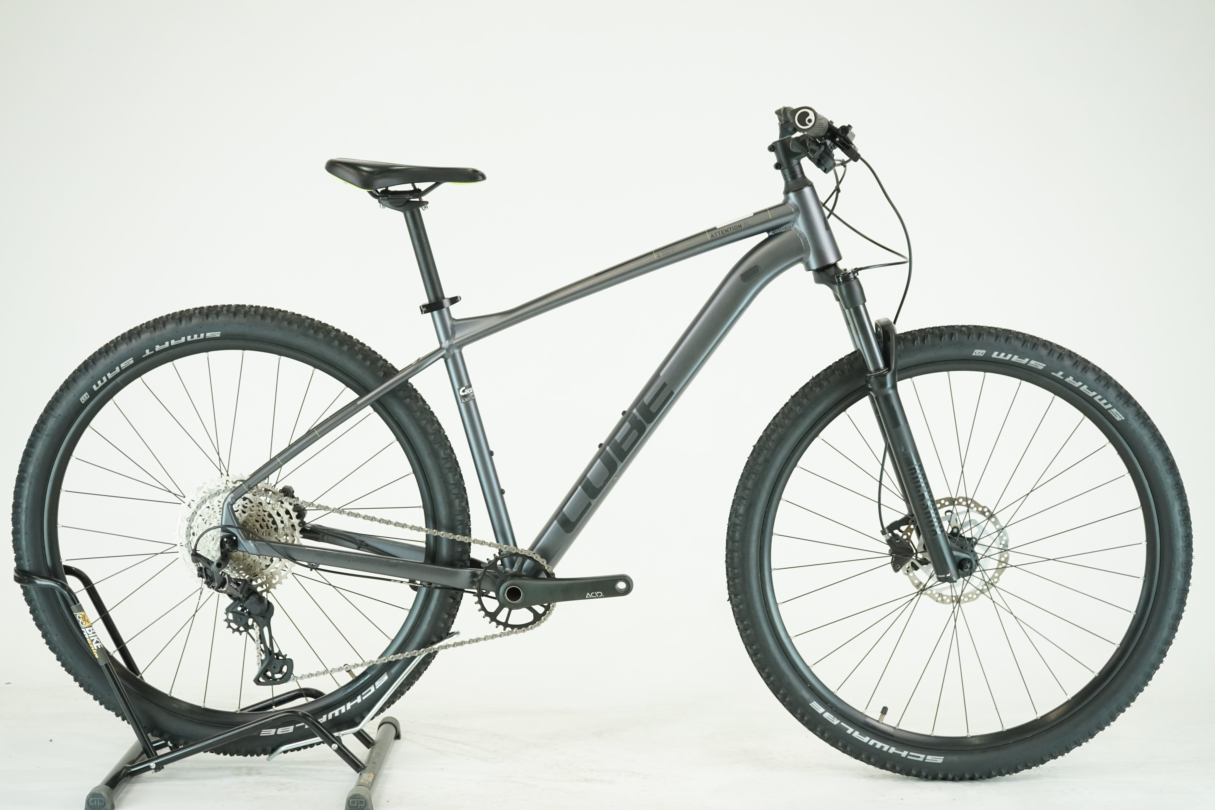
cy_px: 405
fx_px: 1789
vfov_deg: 25.5
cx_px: 608
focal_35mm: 53
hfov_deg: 37.5
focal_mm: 53
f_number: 5.6
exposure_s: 1/200
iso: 1600
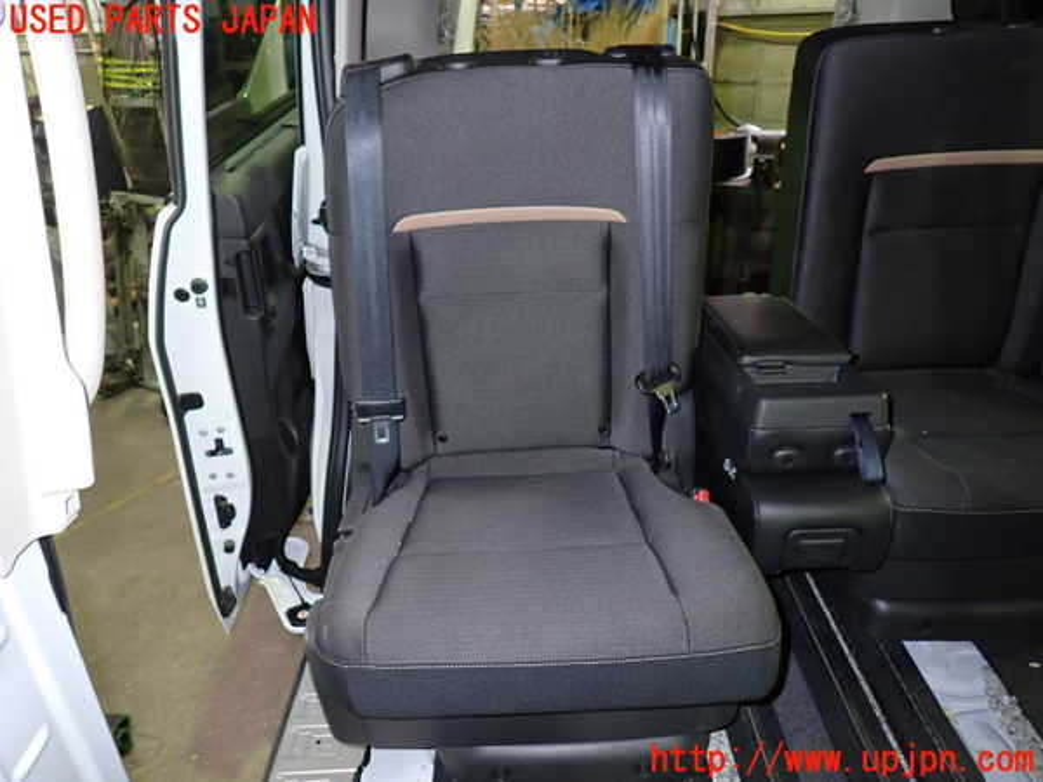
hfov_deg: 69.4
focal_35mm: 25
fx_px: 753
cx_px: 522
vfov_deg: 54.9
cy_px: 391
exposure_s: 1/30
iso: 320
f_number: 2
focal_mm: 4.5
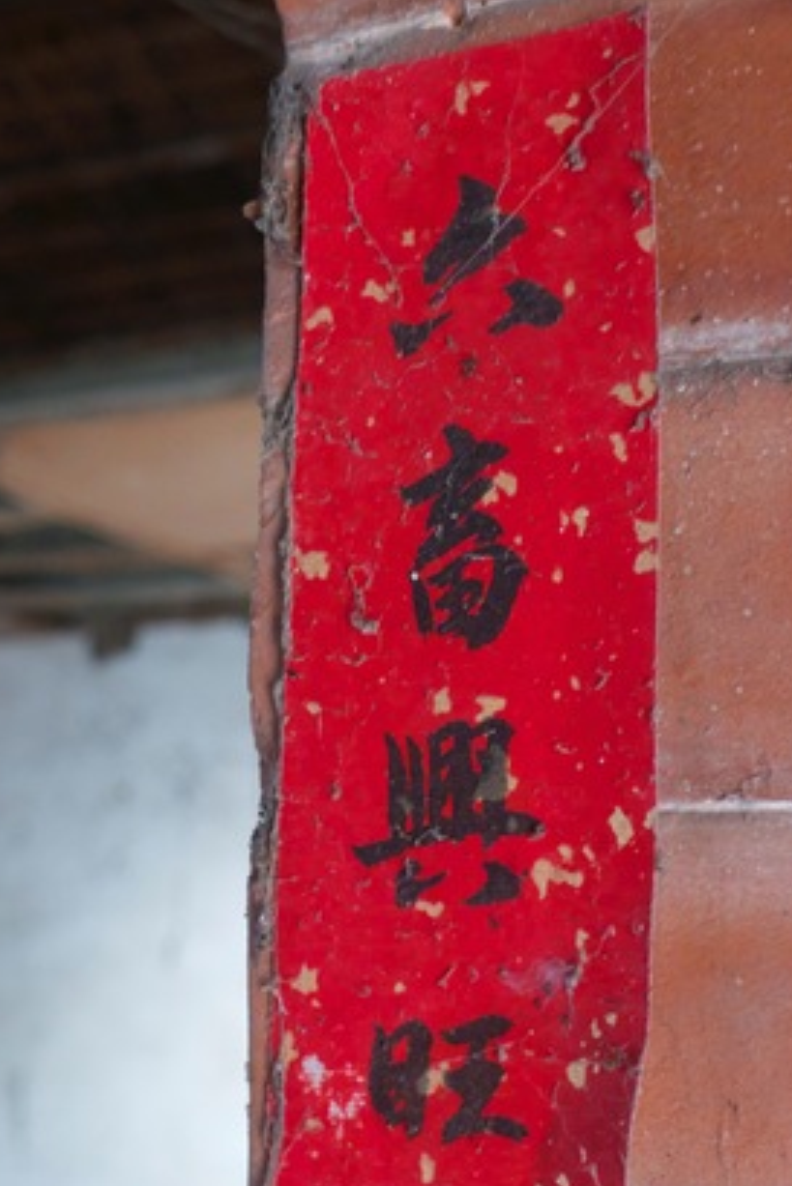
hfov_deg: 24.6
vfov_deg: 36.2
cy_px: 647
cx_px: 389
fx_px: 1813
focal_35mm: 55
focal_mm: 10.7
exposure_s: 1/10
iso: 400
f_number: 2.8
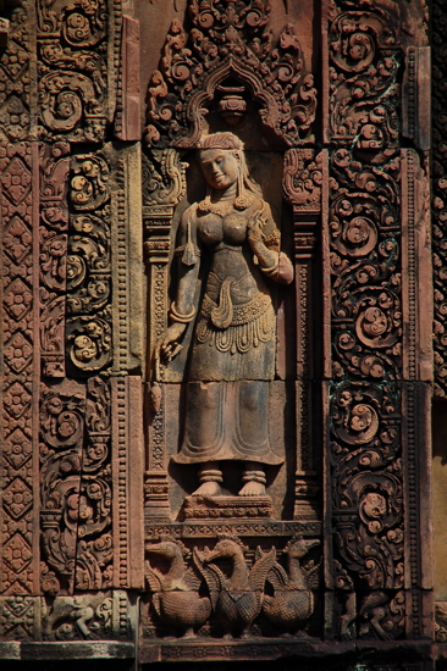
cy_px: 336
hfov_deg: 3.7
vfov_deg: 5.5
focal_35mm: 375
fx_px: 6993
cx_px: 224
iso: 200
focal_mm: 250
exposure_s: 1/400
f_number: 6.3
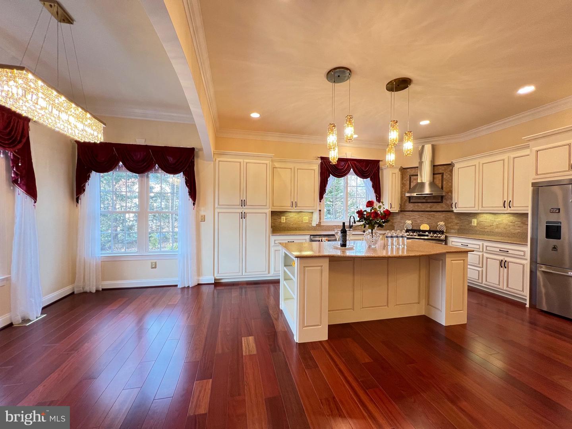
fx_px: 215
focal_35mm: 13
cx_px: 286
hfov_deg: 106.2
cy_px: 214
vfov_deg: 89.9
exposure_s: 1/60
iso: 160
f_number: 1.8
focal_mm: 1.57
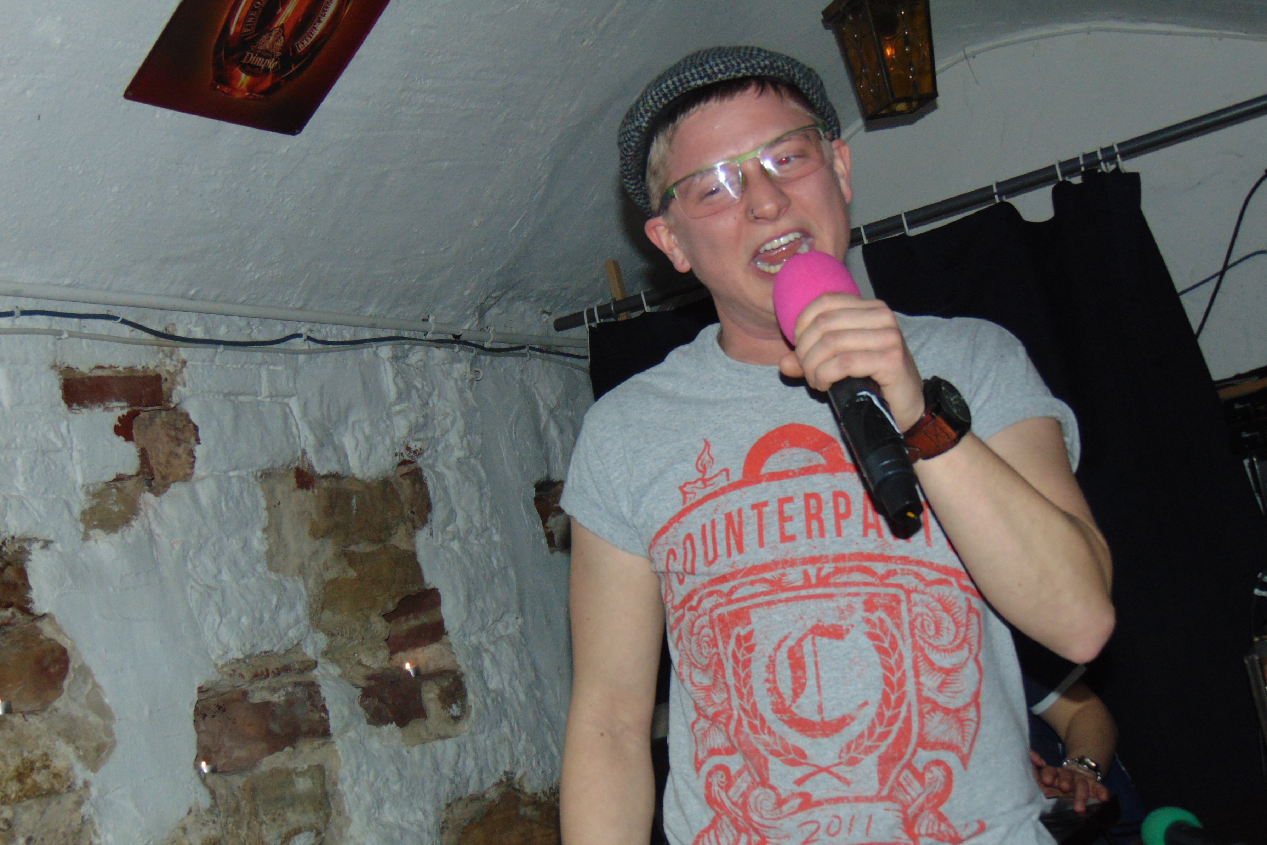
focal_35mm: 53
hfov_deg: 37.5
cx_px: 637
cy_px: 482
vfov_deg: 25.5
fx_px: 1865
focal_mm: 9
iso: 400
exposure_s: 1/60
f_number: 3.5
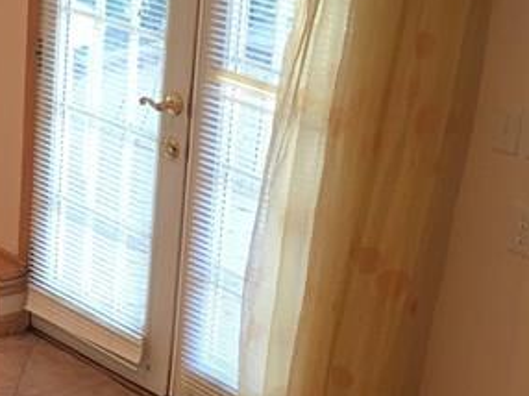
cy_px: 326
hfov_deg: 17.8
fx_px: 1588
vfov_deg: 14.1
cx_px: -144
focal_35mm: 104
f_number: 2.2
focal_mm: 4.15
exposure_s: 1/15
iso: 32
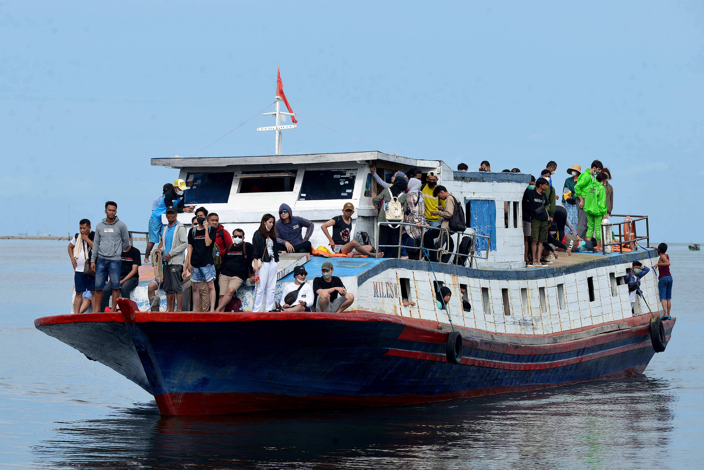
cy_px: 235
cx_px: 352
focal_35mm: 155
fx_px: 3032
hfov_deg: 13.2
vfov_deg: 8.9
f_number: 8
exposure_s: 1/640
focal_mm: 155
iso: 400
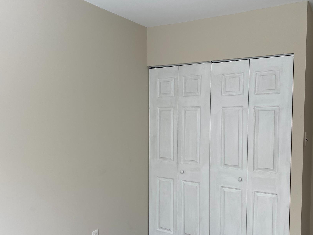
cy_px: 138
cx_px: 160
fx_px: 298
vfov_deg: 42.8
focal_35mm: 33
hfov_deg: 55.4
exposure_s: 1/122
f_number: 1.8
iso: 64
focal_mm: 4.25
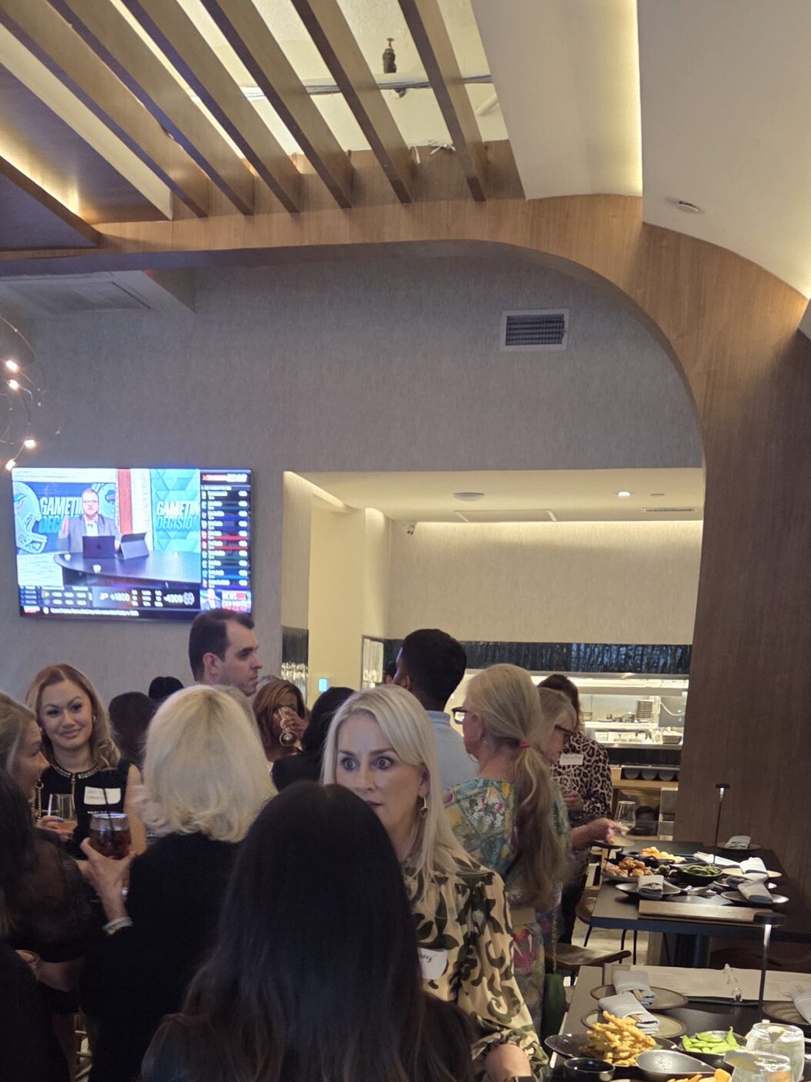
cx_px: 302
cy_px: 986
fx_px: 1312
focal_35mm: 42
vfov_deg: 41.1
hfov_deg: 34.2
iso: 1250
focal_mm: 5.4
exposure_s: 1/45.4
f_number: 1.8
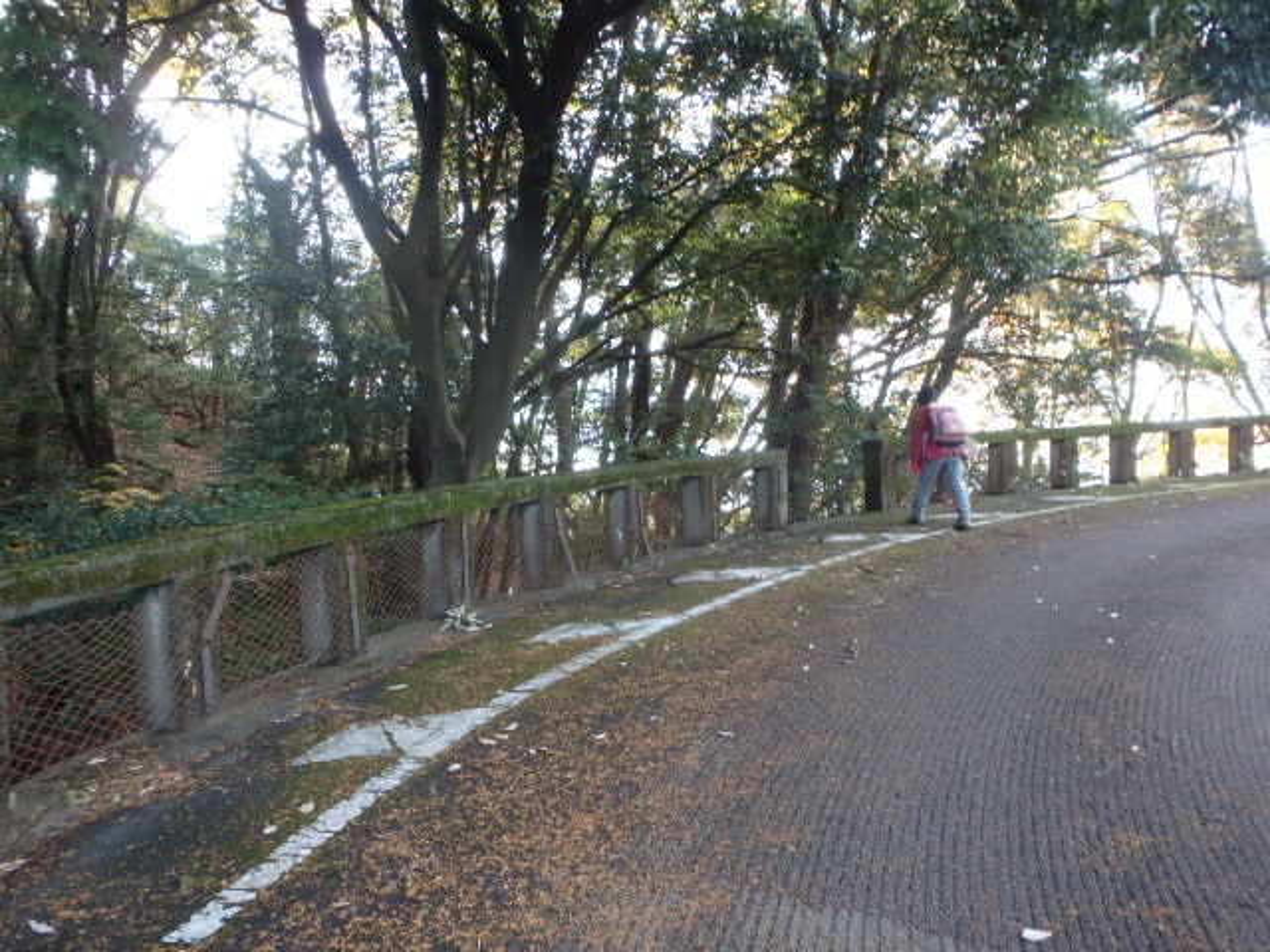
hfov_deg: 63.4
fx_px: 1027
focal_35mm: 28
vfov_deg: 49.7
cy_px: 476
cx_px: 635
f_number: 3.9
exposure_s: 1/30
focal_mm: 5
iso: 250
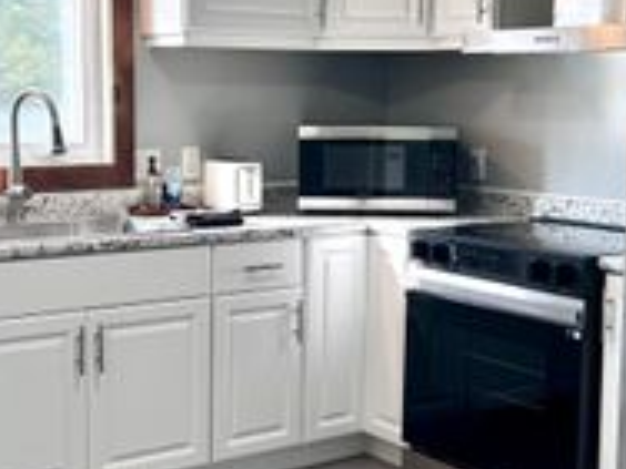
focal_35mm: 64
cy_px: 234
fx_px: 1157
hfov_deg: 30.2
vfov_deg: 22.9
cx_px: 266
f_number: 1.78
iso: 80
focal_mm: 6.76
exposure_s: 1/120
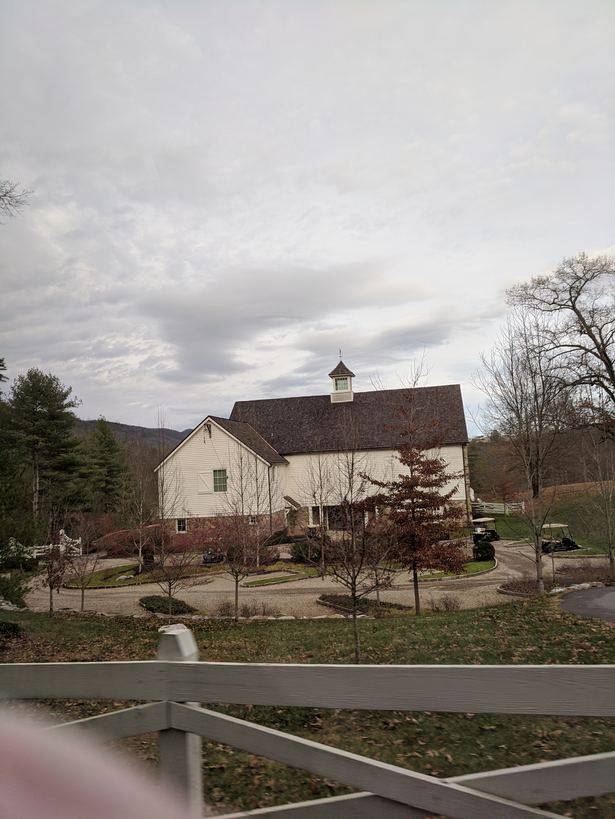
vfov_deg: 67.3
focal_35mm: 26
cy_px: 410
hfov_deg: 53.1
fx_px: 616
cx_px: 308
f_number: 2
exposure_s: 1/226
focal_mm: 4.67
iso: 82
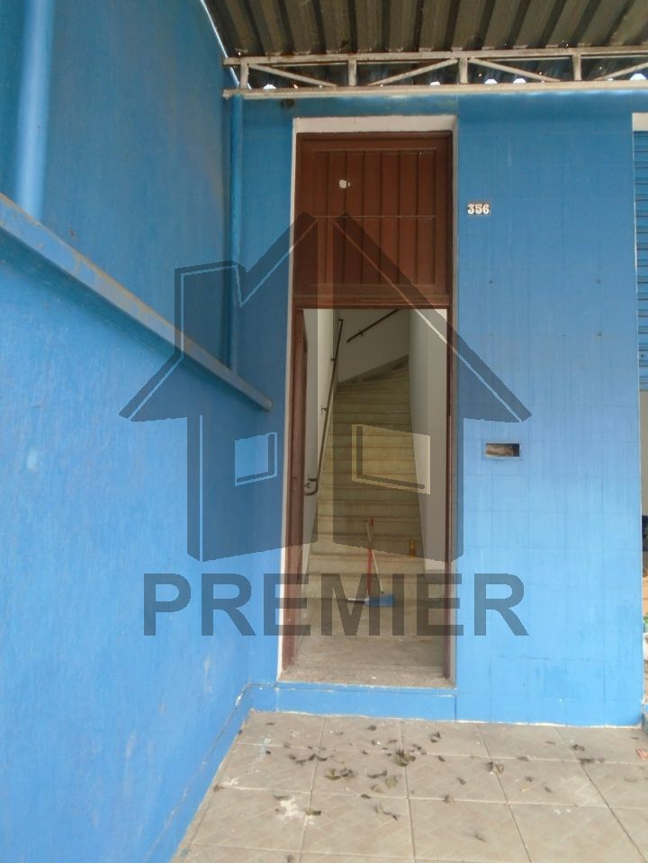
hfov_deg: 53.1
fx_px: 649
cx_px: 324
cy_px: 432
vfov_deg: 67.3
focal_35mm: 26
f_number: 3.2
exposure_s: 1/30
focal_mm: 4.6
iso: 250
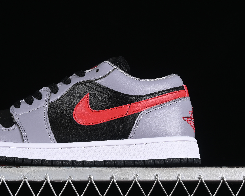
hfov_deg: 17.4
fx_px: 798
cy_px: 88
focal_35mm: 110
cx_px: 70
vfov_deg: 14.0
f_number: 7.1
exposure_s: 1/60
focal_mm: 50
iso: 160
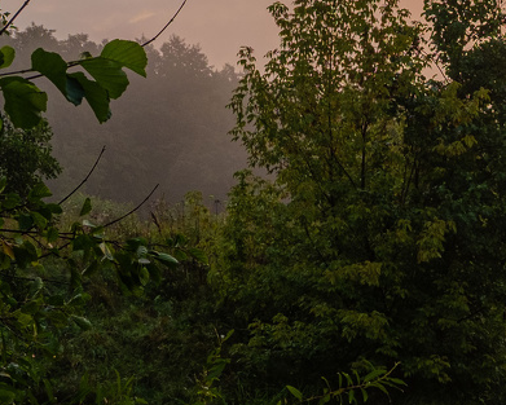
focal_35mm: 141
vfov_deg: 10.8
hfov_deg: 12.8
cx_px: 810
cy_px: 477
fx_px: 2112
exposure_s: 1/60
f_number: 8
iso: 200
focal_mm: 27.7
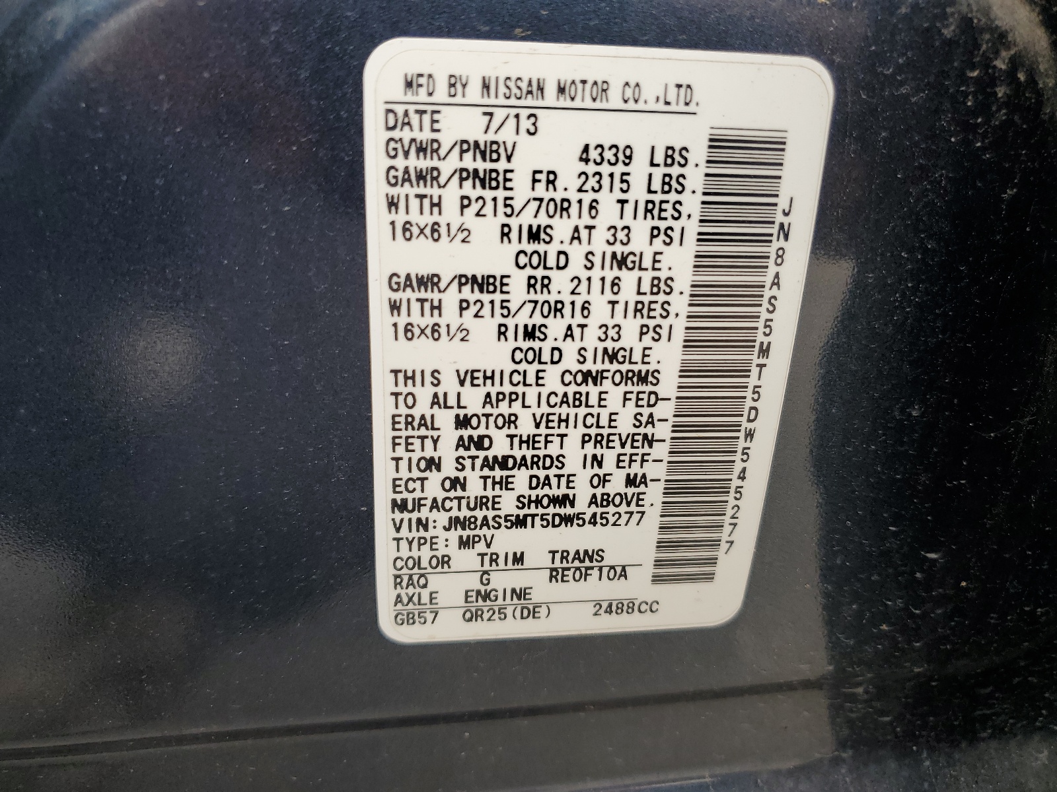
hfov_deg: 67.3
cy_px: 396
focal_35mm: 26
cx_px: 528
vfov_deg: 53.1
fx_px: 794
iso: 50
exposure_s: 1/238
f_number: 1.5
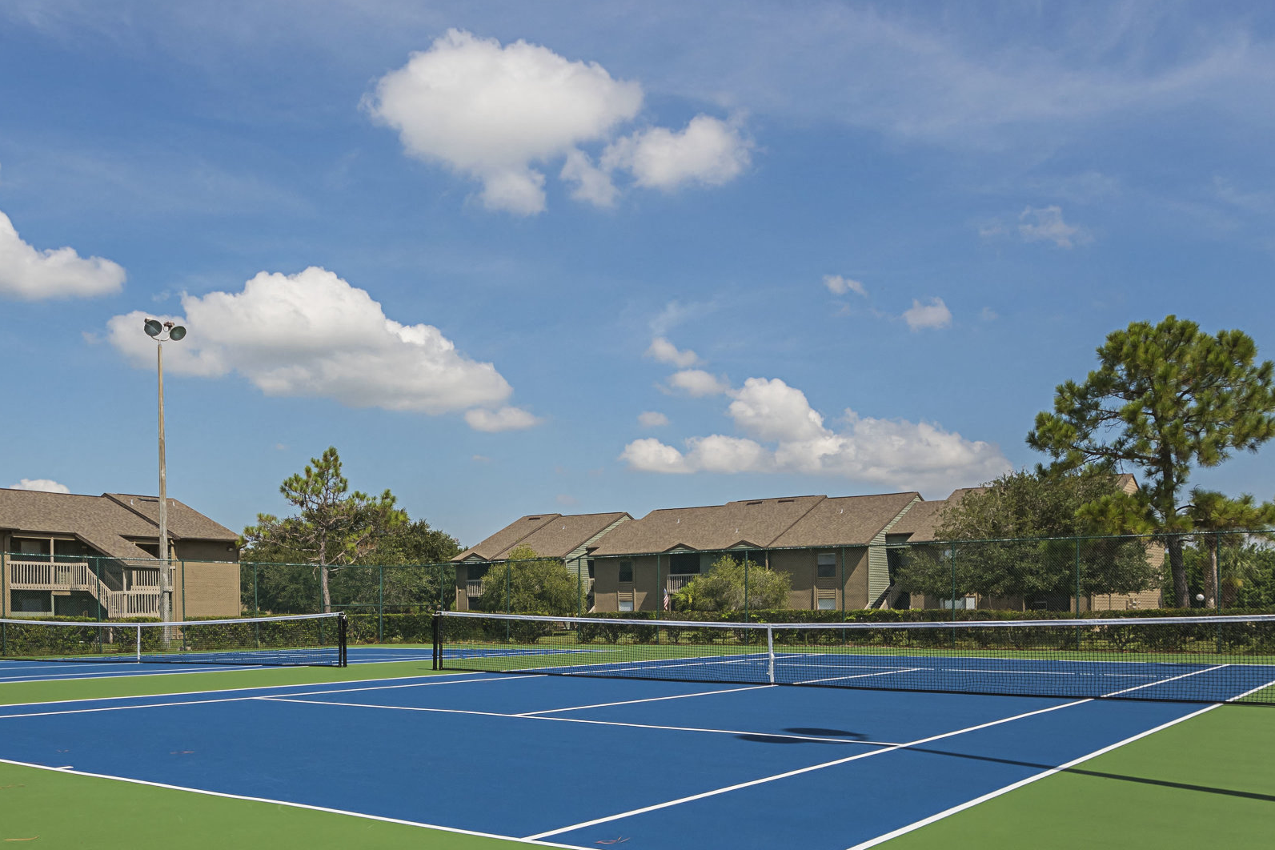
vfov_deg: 40.2
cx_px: 460
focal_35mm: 32
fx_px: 1133
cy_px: 618
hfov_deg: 57.8
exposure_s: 1/1600
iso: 320
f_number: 8
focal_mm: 17
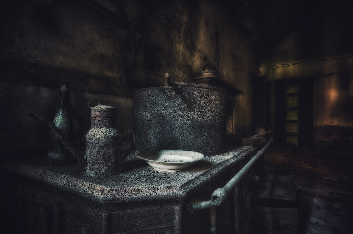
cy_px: 117
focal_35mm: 21
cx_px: 176
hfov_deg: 81.3
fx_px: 206
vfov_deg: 59.3
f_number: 13
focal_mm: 14
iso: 100
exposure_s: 20
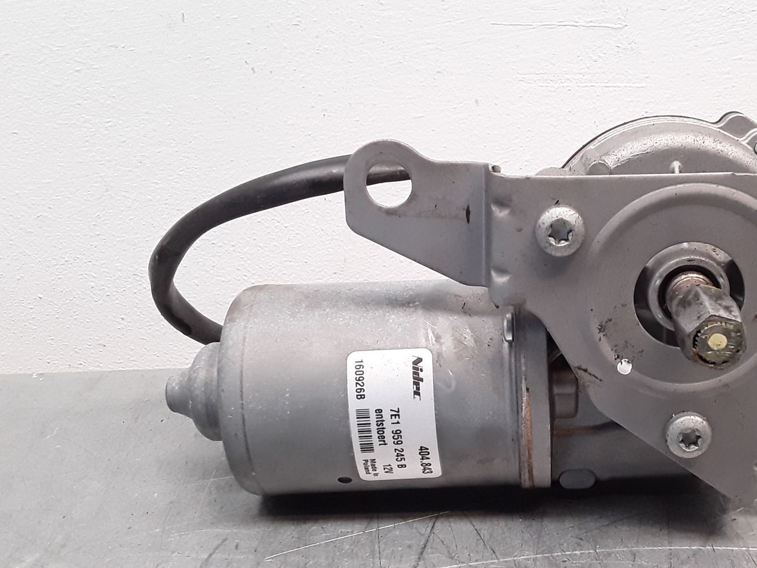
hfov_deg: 43.8
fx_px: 919
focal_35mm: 42
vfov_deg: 34.2
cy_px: 359
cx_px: 537
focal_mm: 2.91
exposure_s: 1/100
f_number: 1.9
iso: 100
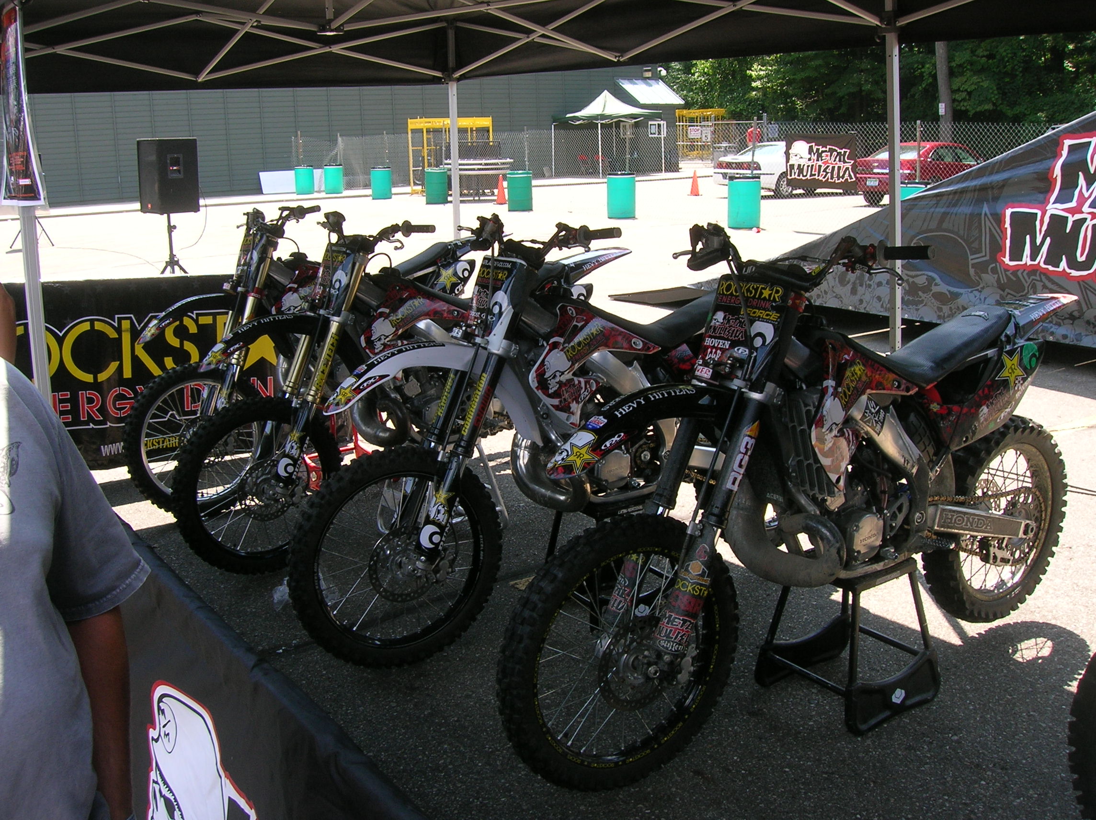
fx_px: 1076
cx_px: 548
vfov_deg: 41.7
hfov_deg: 54.0
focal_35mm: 34
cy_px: 410
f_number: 4.9
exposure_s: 1/85
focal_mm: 5.7
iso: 50
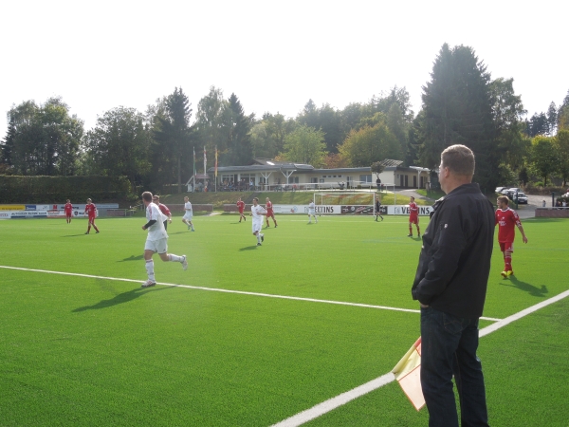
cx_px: 284
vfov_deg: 36.8
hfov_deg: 47.9
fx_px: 641
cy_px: 214
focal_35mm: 39
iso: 100
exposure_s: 1/500
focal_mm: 7
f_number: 3.8
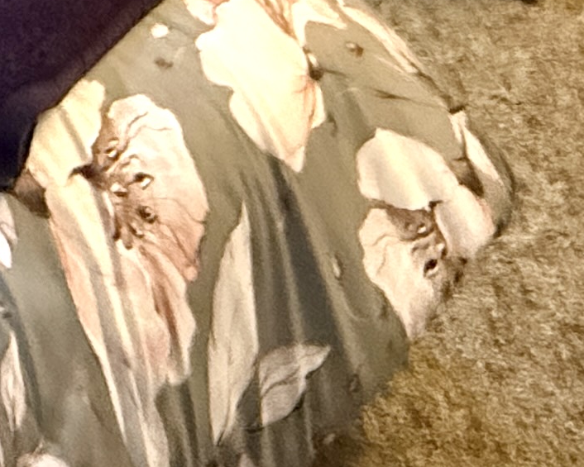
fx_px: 1348
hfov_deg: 19.7
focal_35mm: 78
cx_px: -389
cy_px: -574
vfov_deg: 14.6
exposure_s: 1/40
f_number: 2.2
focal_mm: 2.22
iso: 1000
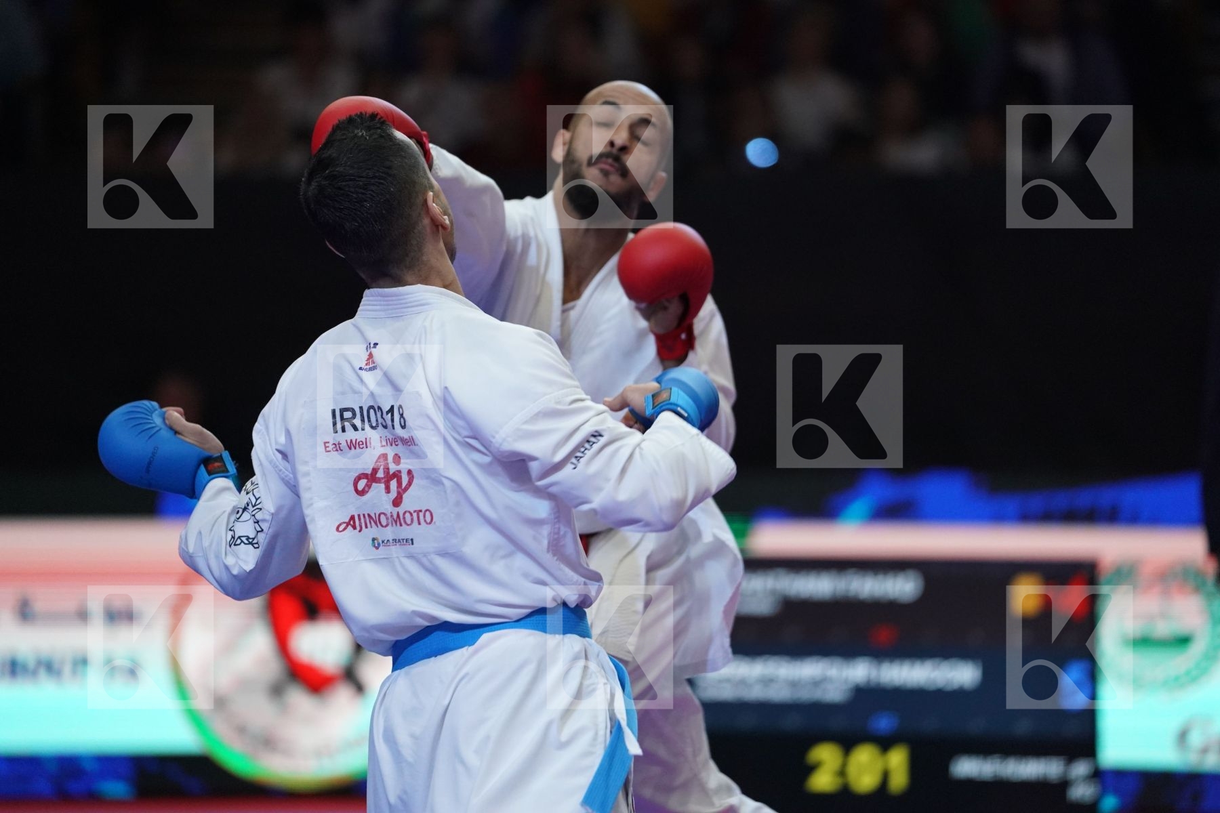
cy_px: 406
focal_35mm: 200
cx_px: 610
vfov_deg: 6.9
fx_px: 6777
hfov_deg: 10.3
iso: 4000
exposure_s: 1/1000
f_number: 2.8
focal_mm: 200
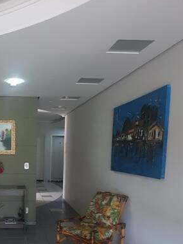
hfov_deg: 36.6
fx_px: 260
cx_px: 22
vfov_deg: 47.3
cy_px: 196
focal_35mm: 37
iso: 160
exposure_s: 1/30
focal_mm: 1.74
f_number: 2.2
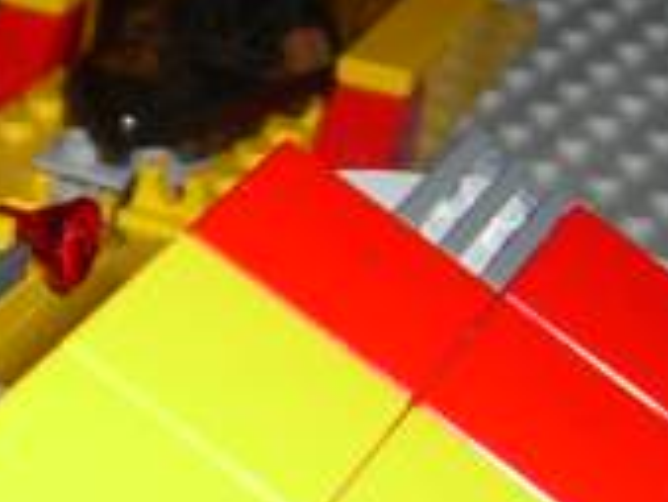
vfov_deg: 10.3
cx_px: -285
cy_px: 407
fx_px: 2781
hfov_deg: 13.1
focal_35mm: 144
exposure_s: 1/60
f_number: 2.7
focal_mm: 6.2
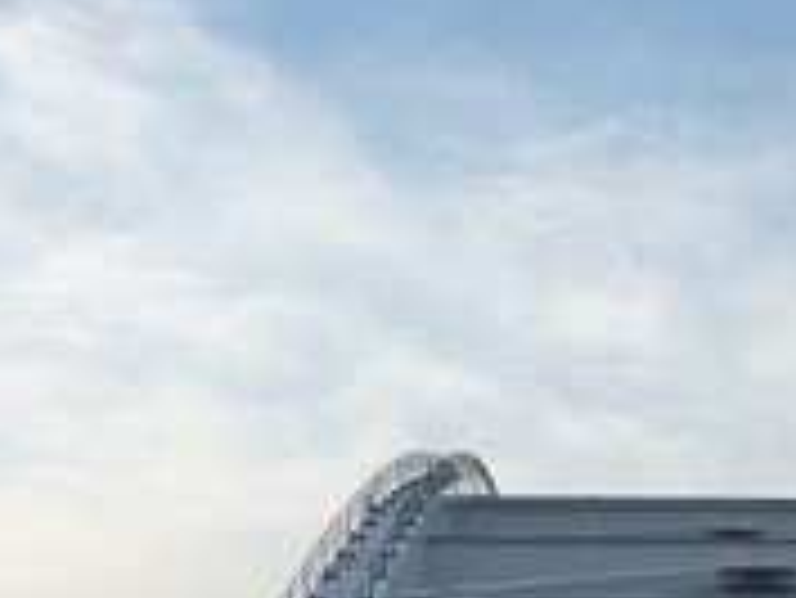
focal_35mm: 91
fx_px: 2094
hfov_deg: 21.2
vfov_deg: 15.7
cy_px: 710
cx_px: 679
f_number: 4
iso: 160
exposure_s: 1/400
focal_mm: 6.4
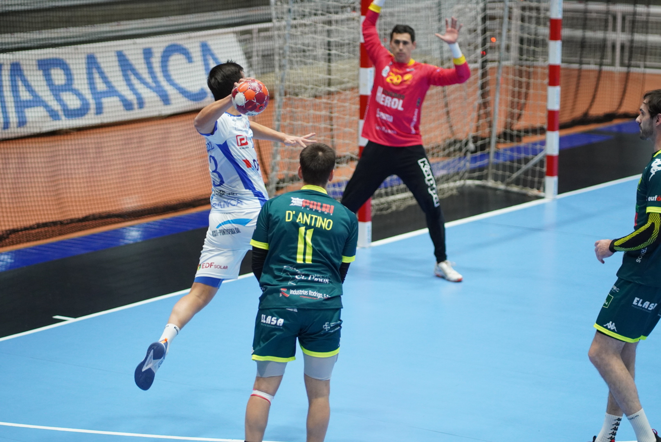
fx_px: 2343
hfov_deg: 16.1
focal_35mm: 128
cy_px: 221
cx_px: 330
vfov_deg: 10.8
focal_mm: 85
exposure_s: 1/1000
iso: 2000
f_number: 1.8
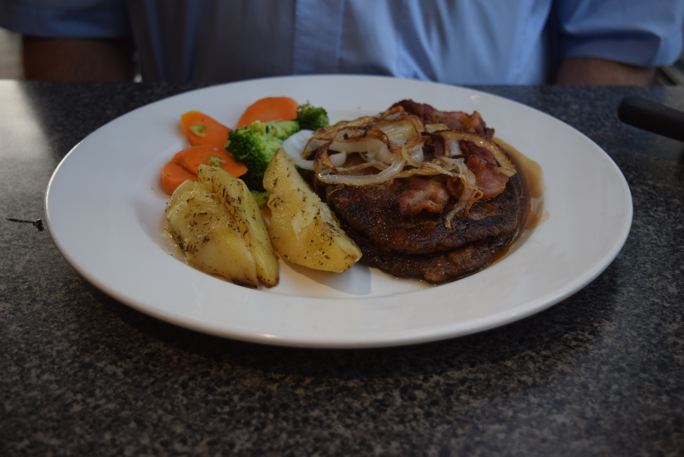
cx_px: 342
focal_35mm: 46
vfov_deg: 29.0
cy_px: 228
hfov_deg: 42.3
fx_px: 884
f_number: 4.2
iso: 500
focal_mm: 31
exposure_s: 1/60
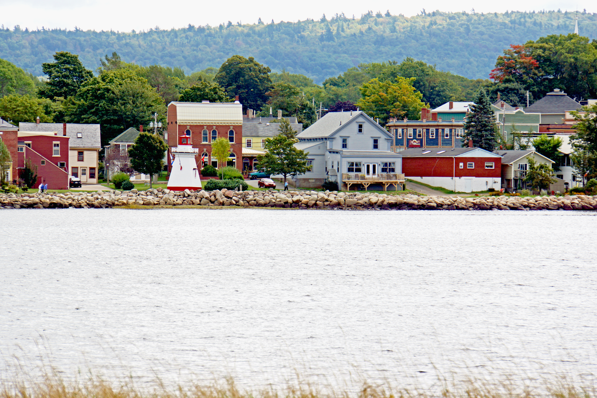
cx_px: 298
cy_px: 199
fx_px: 4179
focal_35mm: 252
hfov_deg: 8.2
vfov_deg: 5.5
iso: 100
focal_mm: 168
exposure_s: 1/400
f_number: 7.1
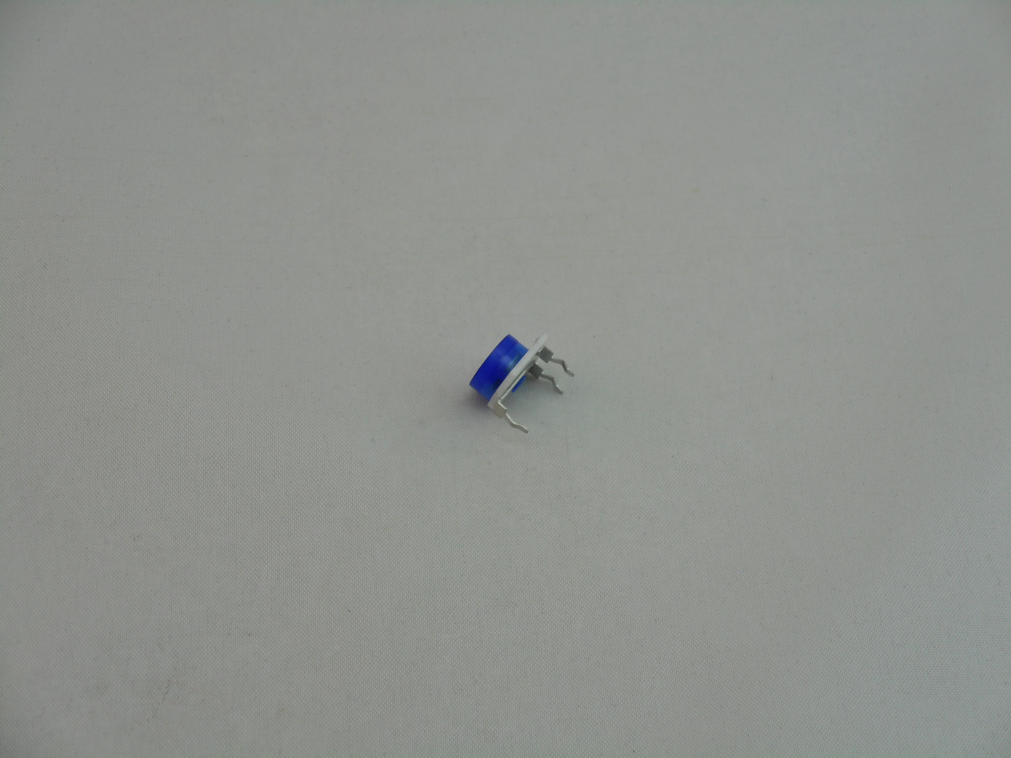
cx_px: 506
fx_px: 2599
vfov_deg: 16.6
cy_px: 379
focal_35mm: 89
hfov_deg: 22.0
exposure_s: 1/60
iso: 100
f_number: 5.6
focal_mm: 15.9
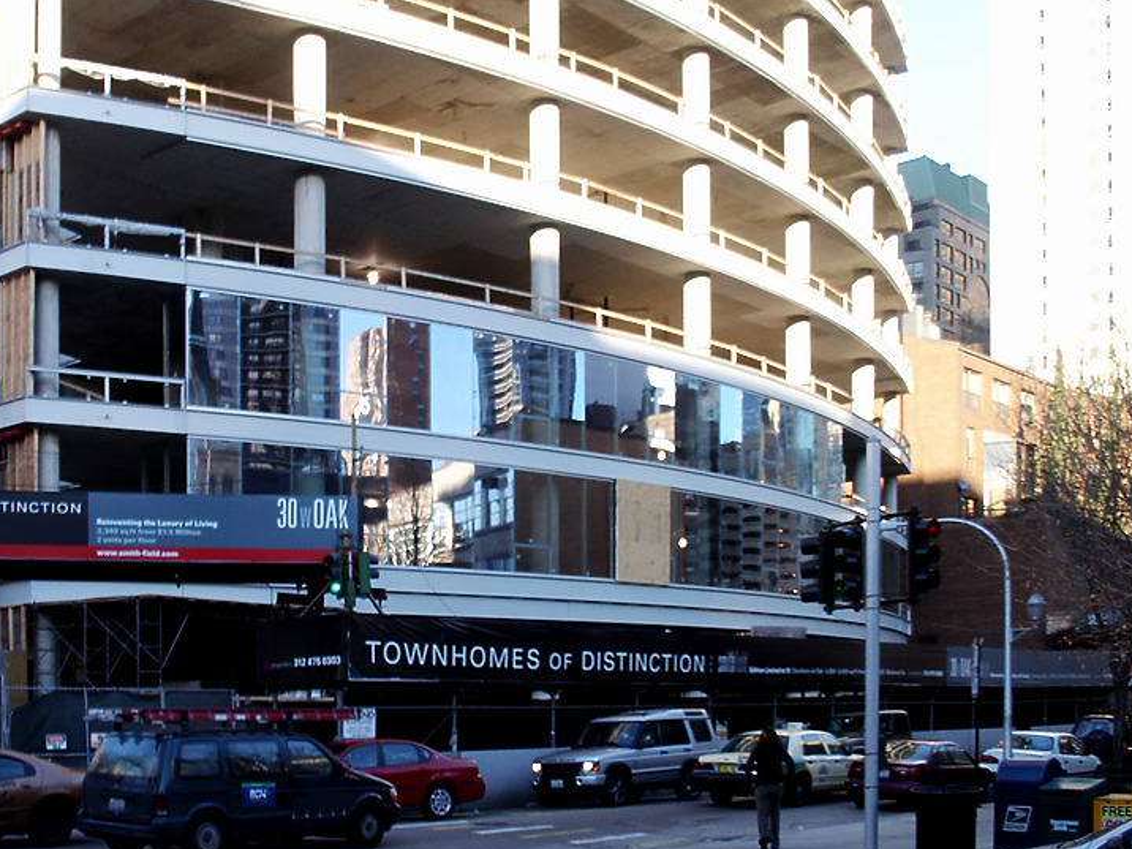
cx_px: 444
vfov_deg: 32.8
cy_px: 353
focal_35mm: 44
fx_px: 1439
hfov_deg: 42.7
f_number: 3
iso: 64
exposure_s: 1/125
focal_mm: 7.18
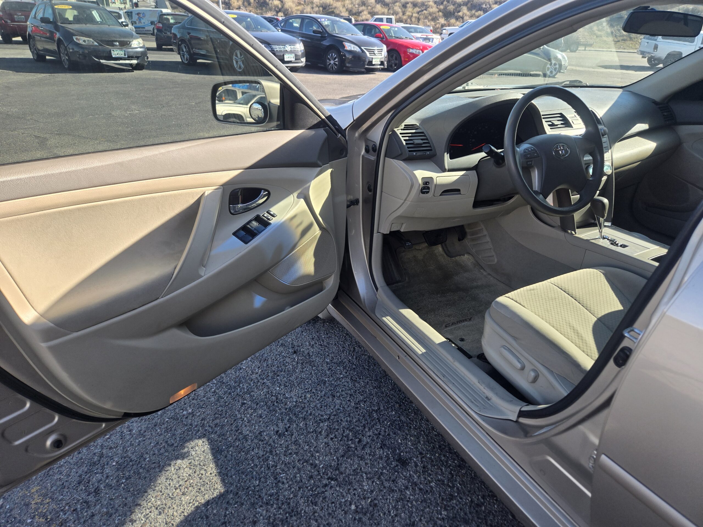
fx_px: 467
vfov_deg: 58.9
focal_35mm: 23
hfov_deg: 73.9
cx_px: 352
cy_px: 264
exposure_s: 1/1391
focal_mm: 5.4
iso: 80
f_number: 1.8
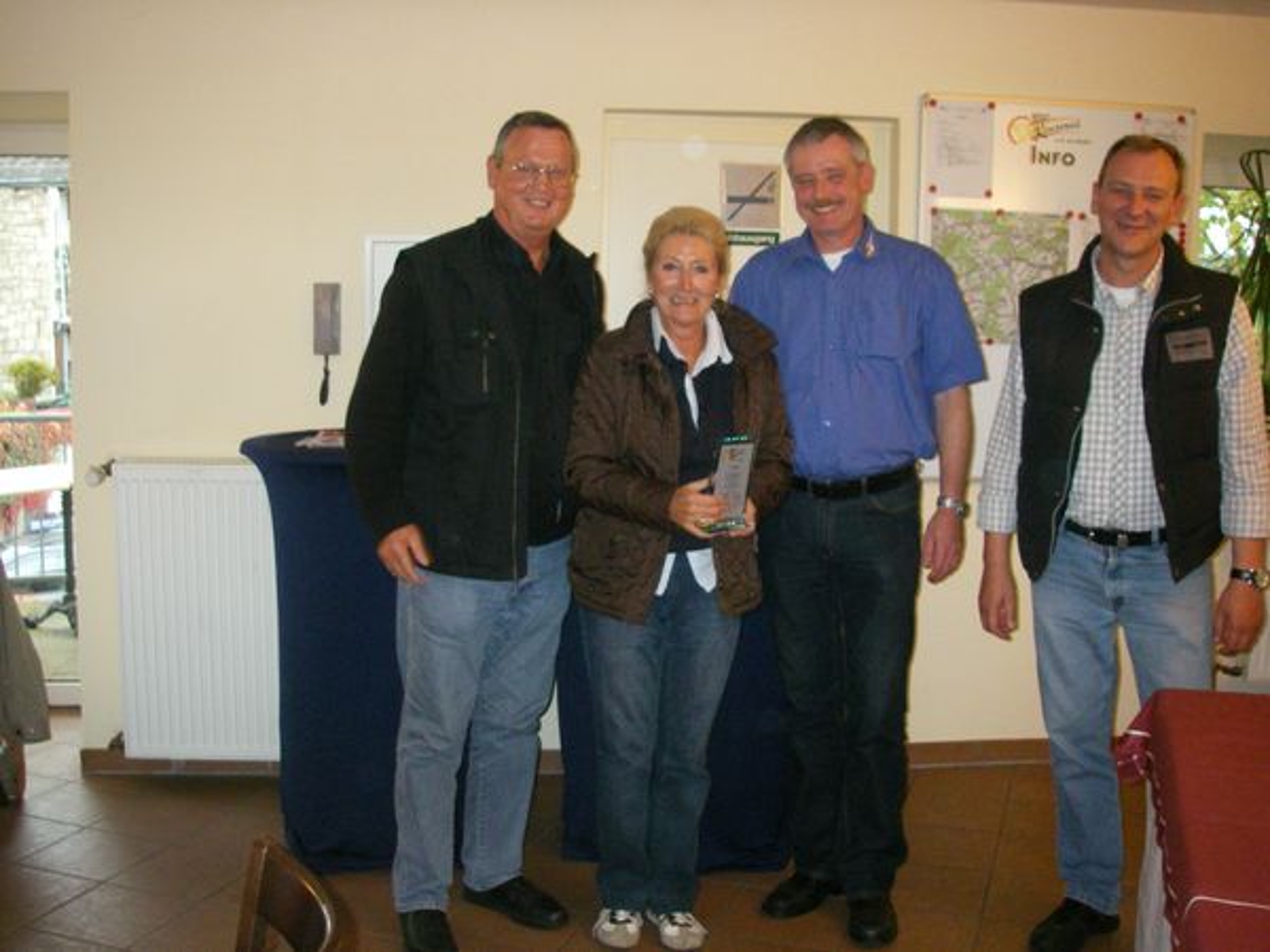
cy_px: 476
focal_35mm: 38
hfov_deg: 49.0
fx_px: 1394
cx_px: 635
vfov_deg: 37.7
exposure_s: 1/50
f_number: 3.3
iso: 400
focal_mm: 6.3
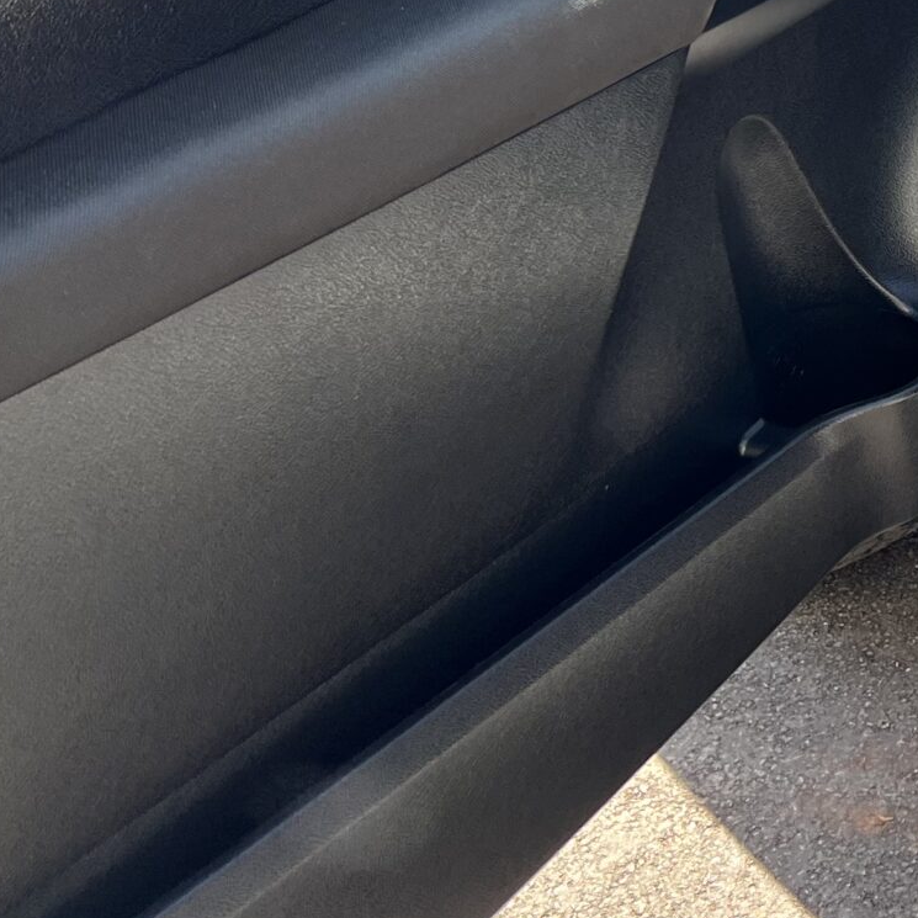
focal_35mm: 79
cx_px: 1465
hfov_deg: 18.7
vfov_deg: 21.0
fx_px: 2370
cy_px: -51
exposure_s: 1/256
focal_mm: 5.7
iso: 40
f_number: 1.5
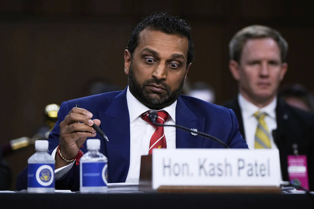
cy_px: 104
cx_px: 157
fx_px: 2094
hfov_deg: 8.6
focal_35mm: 240
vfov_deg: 5.7
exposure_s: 1/500
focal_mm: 160
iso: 1250
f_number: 2.8
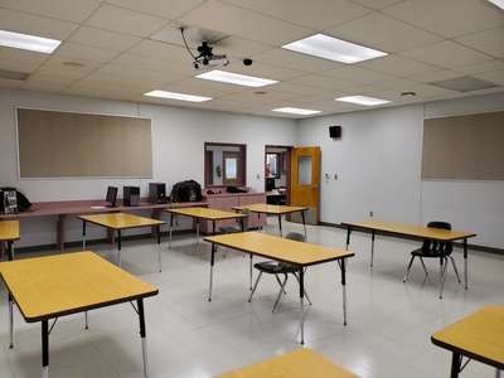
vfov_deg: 53.1
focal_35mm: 26
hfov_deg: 67.3
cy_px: 189
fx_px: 379
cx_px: 252
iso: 250
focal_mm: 4.3
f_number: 2.4
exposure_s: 1/39
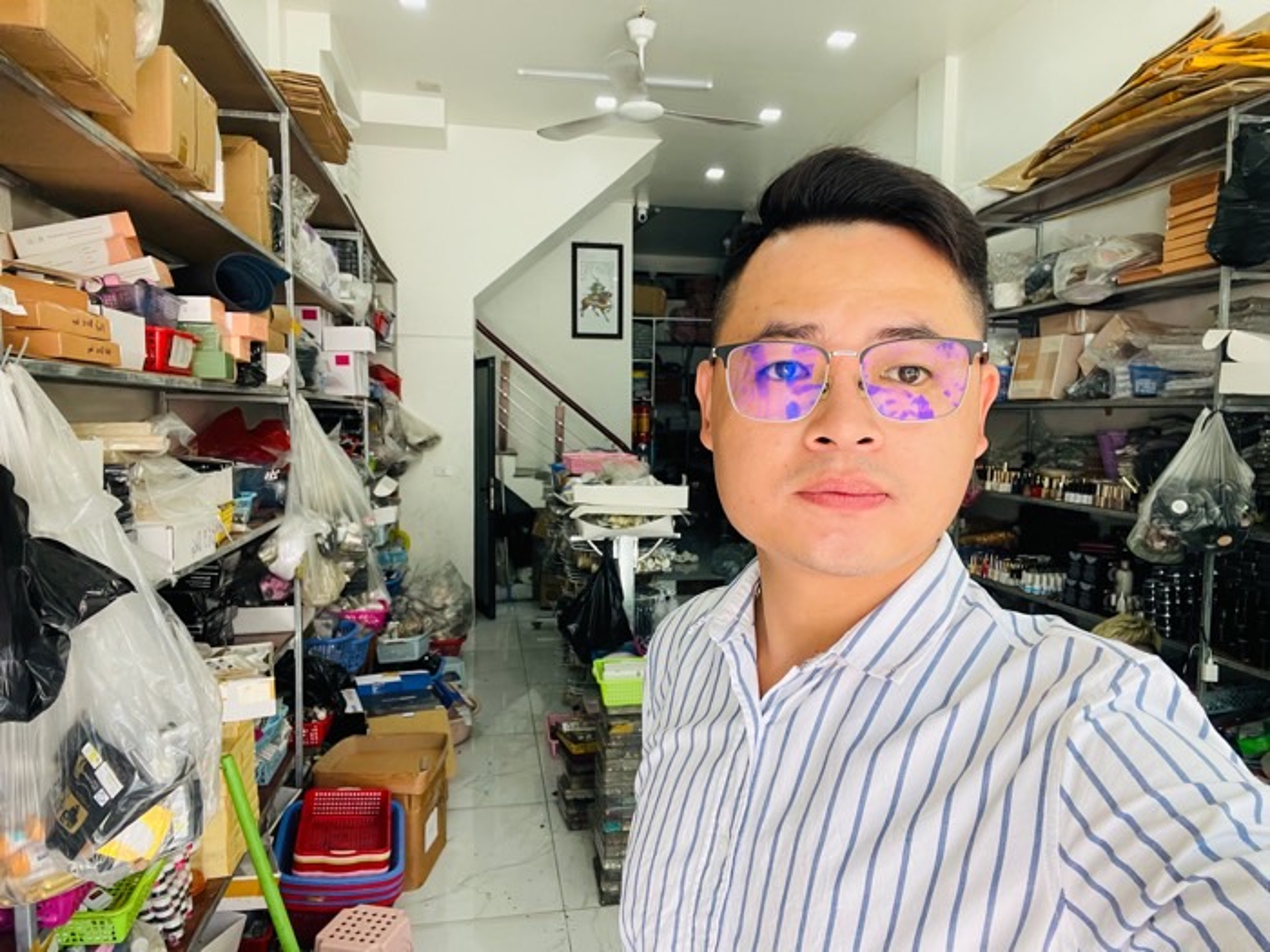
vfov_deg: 58.9
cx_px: 635
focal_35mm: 23
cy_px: 476
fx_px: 844
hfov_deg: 73.9
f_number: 2.2
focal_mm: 2.71
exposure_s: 1/60
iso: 100
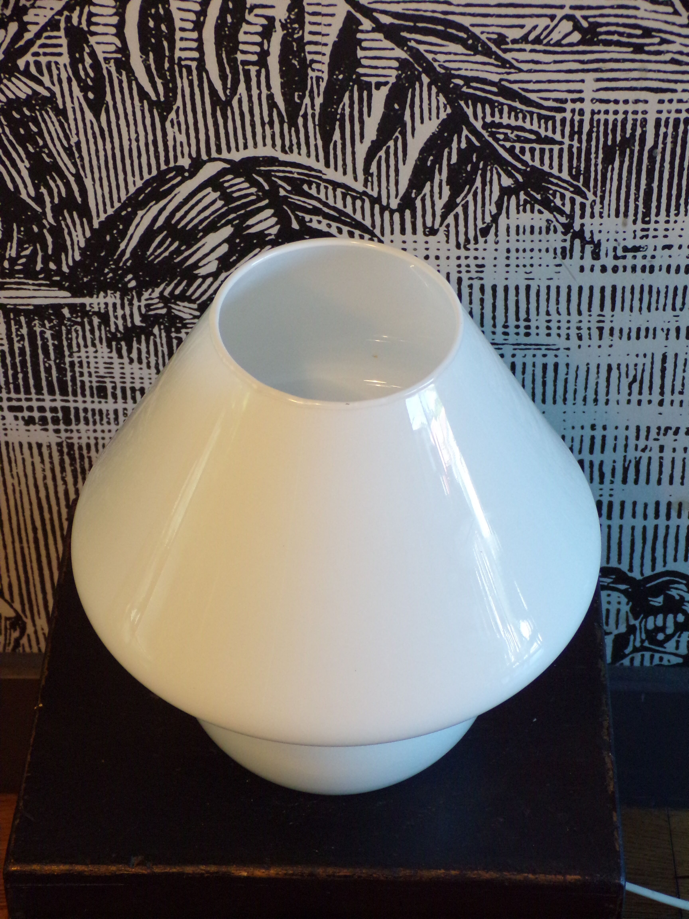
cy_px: 460
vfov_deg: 26.3
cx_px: 344
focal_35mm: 74
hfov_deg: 19.9
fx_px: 1964
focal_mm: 13.3
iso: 400
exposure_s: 1/50
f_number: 3.9
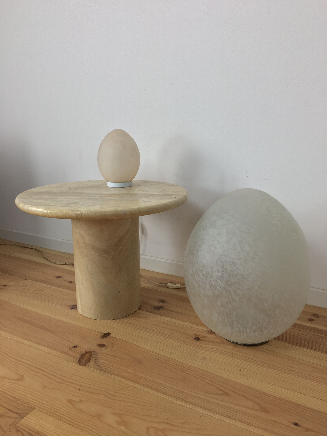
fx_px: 365
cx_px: 164
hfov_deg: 48.2
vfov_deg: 61.7
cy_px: 218
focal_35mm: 29
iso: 25
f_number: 2.2
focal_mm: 4.15
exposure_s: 1/33
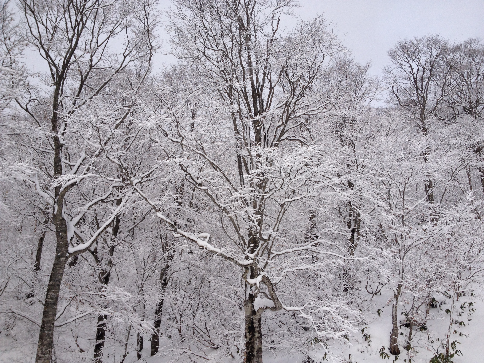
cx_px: 242
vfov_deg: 40.7
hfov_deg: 52.6
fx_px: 489
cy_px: 182
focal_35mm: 35
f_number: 2.4
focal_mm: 4.28
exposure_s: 1/2208
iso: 50
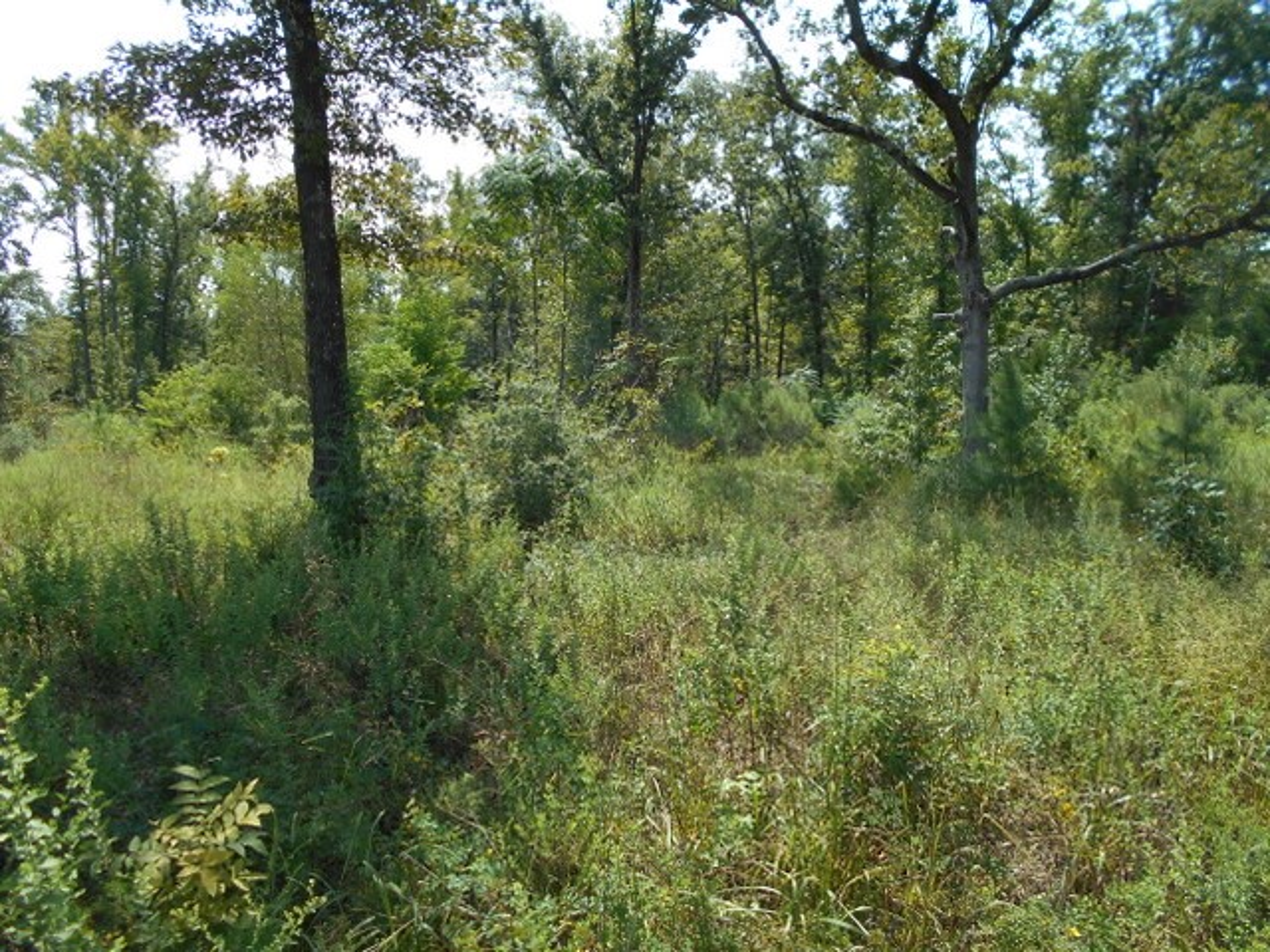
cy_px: 476
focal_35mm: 26
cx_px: 635
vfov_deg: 53.1
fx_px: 954
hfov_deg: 67.3
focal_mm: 4.6
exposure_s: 1/500
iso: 80
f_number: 3.2
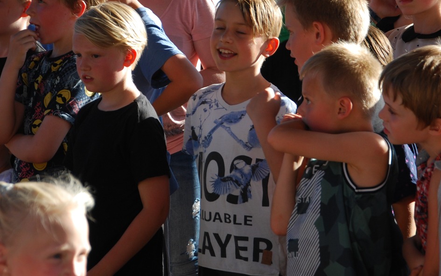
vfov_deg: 6.7
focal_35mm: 196
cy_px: 50
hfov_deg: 10.7
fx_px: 2355
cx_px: 212
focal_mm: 75
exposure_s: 1/200
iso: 200
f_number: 5.6
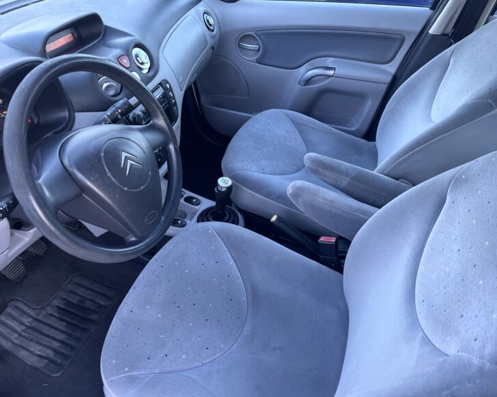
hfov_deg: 62.2
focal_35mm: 28
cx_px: 257
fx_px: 412
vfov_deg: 51.5
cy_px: 194
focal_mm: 5.1
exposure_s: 1/109
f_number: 1.6
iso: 125
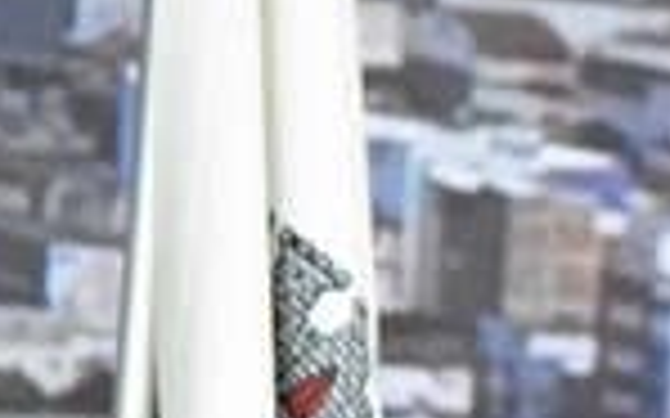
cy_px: 764
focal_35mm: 724
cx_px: 1124
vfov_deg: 1.8
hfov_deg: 2.9
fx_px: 13215
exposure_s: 1/60
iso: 6400
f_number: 5
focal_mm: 110
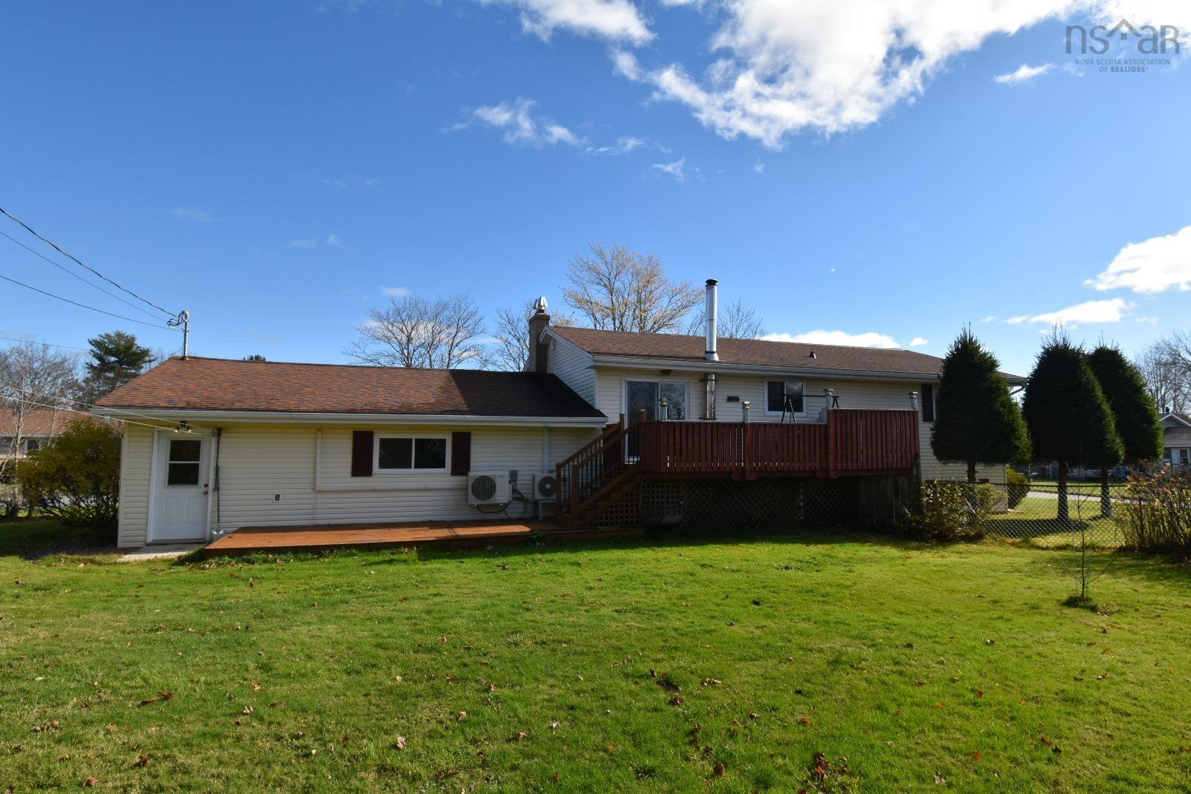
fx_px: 645
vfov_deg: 63.2
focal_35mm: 20
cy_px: 397
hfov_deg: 85.4
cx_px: 596
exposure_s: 1/350
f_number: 9.5
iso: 200
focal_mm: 13
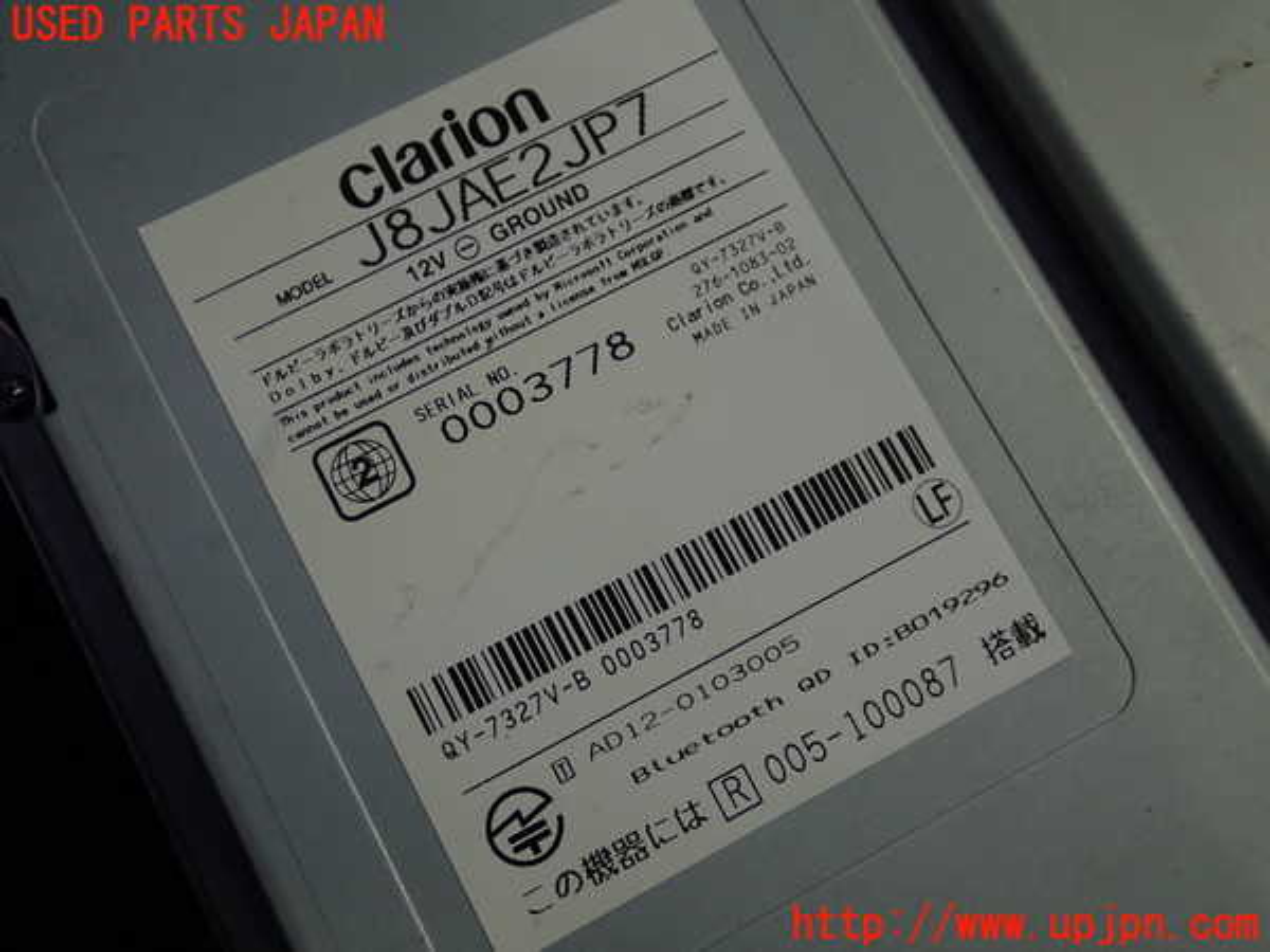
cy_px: 476
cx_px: 635
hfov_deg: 49.0
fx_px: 1394
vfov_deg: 37.7
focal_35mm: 38
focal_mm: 6.83
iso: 125
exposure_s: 1/80
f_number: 2.7
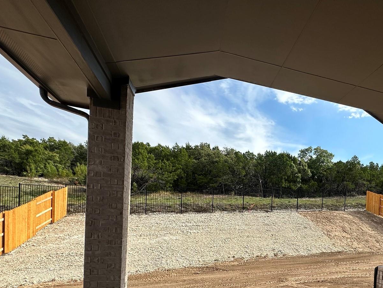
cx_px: 286
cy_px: 230
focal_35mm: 24
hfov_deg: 67.2
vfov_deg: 53.1
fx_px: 266
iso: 50
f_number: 2.2
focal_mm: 2.22
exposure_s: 1/2257
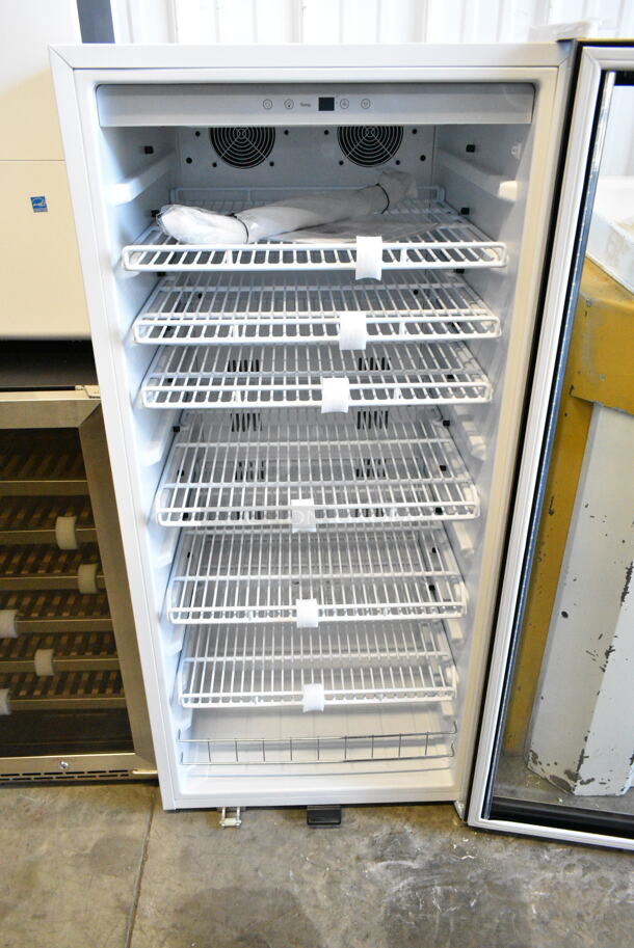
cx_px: 317
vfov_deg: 67.3
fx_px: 712
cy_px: 474
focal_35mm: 27
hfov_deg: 48.0
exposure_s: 1/200
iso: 6400
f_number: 7.1
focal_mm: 18
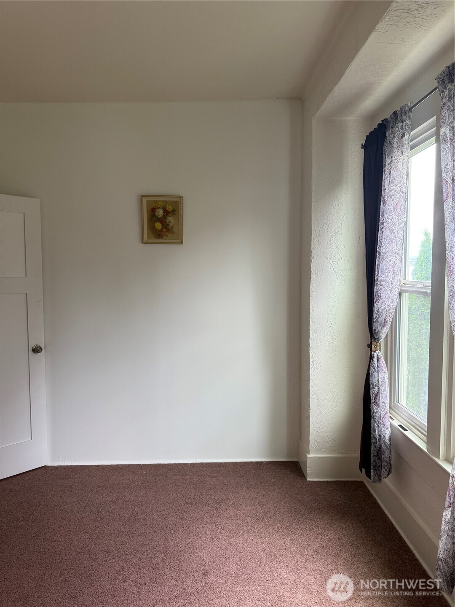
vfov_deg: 71.6
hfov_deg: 56.8
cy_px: 304
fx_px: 421
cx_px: 228
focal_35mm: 24
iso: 160
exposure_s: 1/121
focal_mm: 6.76
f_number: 1.78
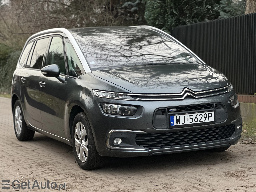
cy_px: 96
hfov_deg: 25.3
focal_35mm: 77
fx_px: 569
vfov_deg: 19.1
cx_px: 128
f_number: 2.8
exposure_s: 1/96
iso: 250
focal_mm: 9
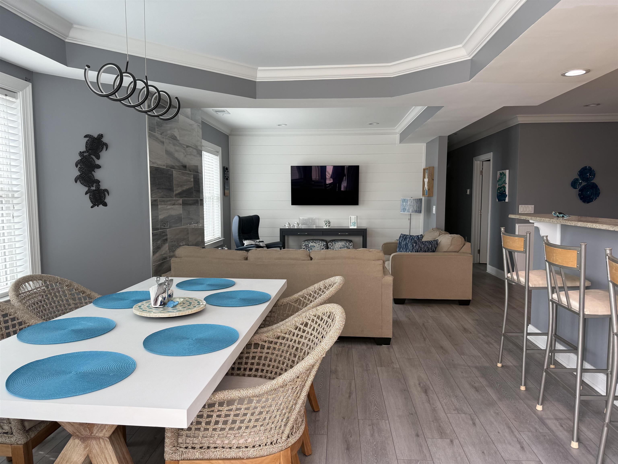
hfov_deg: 71.6
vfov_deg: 56.8
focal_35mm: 24
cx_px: 309
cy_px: 232
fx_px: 428
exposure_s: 1/121
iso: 80
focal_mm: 6.76
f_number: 1.78
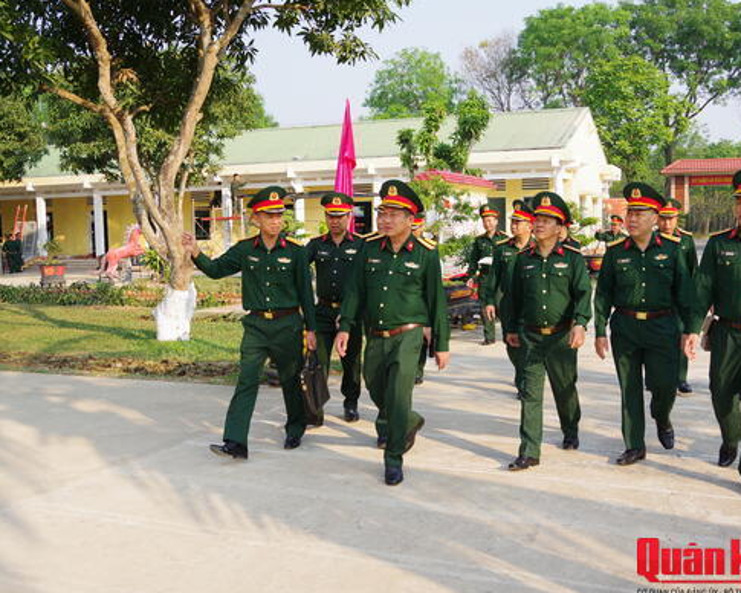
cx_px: 408
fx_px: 790
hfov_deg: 50.2
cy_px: 303
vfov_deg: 41.2
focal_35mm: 36
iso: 200
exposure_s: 1/160
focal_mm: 21
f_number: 7.1
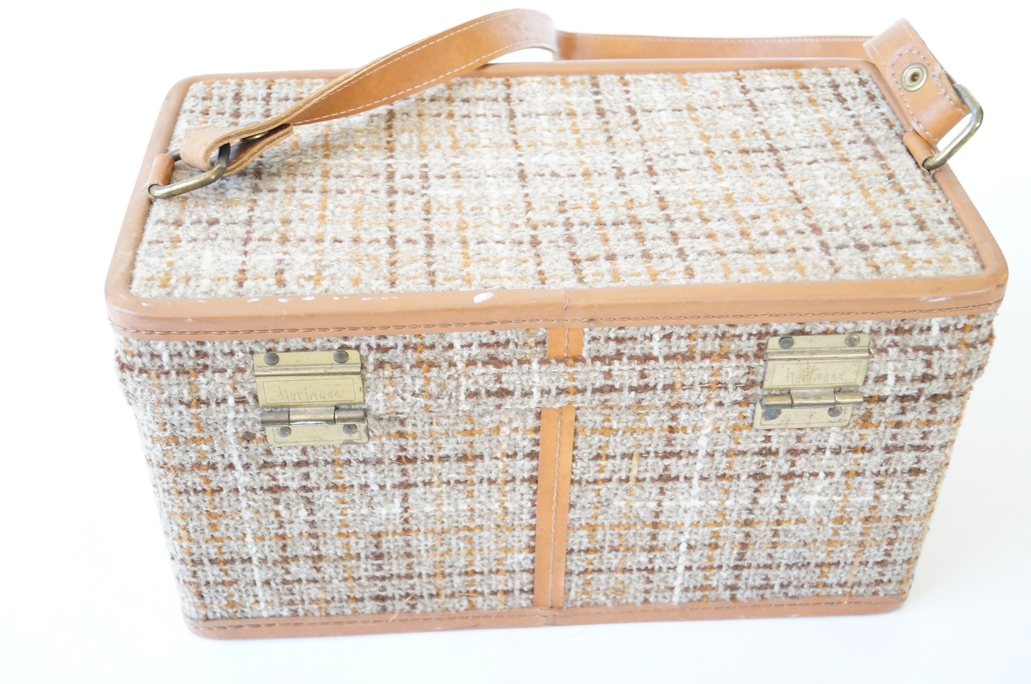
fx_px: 1201
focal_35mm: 42
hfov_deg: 46.5
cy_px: 342
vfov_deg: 31.8
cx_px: 516
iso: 2500
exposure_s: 1/60
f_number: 4.5
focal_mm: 28
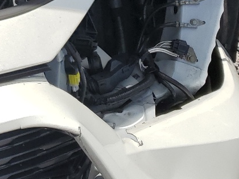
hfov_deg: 17.1
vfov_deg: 13.9
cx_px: -162
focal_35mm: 99
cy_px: -95
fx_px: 684
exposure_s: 1/5000
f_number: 1.5
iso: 50
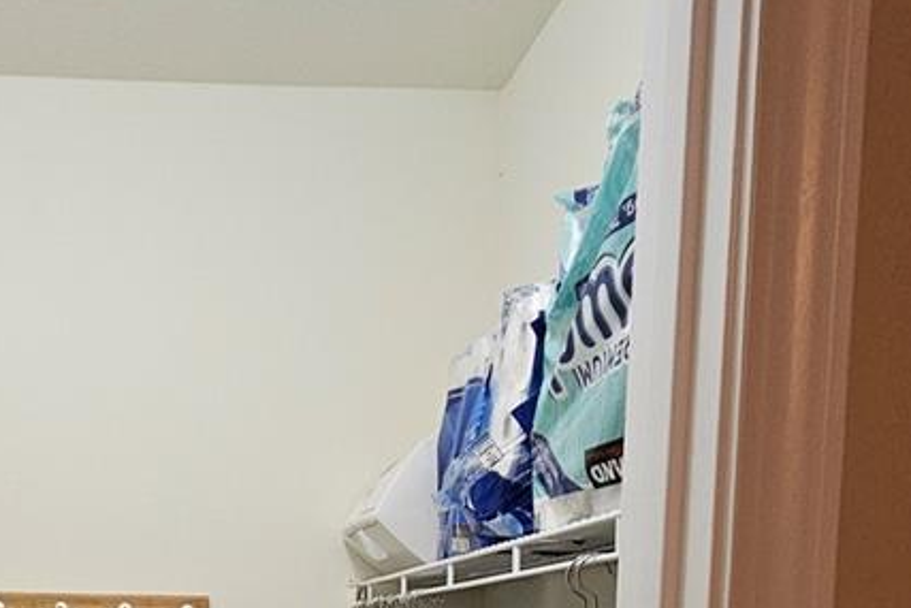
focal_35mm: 38
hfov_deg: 48.1
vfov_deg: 29.7
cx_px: 196
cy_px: 745
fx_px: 962
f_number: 2.2
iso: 320
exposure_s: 1/40
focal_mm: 2.2
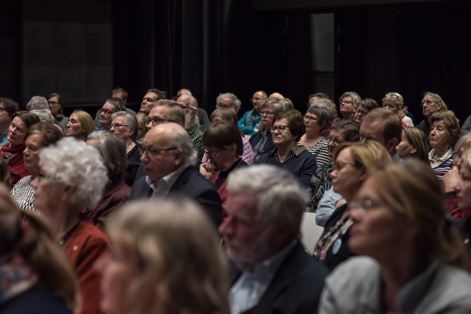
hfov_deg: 23.9
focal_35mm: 85
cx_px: 236
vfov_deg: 16.1
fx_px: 1112
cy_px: 157
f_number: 3.5
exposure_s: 1/60
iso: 640
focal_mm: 85
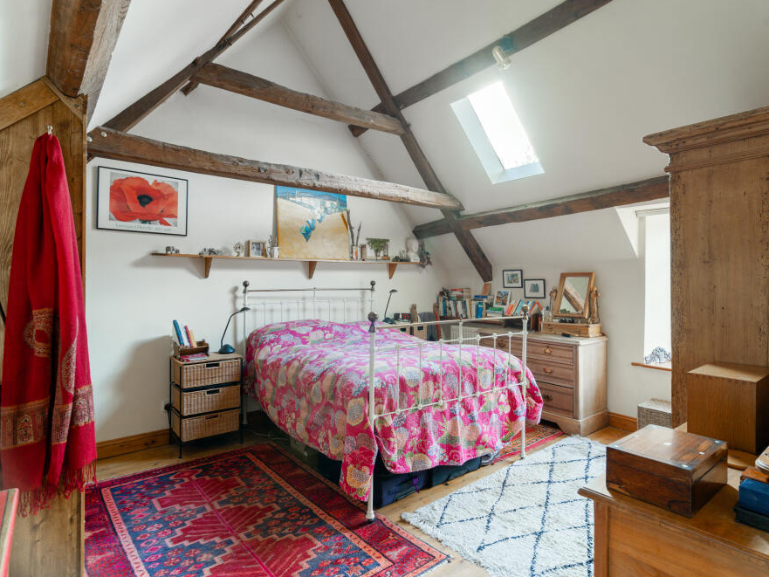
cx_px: 407
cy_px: 282
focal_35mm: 19
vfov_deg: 68.7
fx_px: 422
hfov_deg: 84.6
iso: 400
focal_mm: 17
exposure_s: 1/1.67
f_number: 8
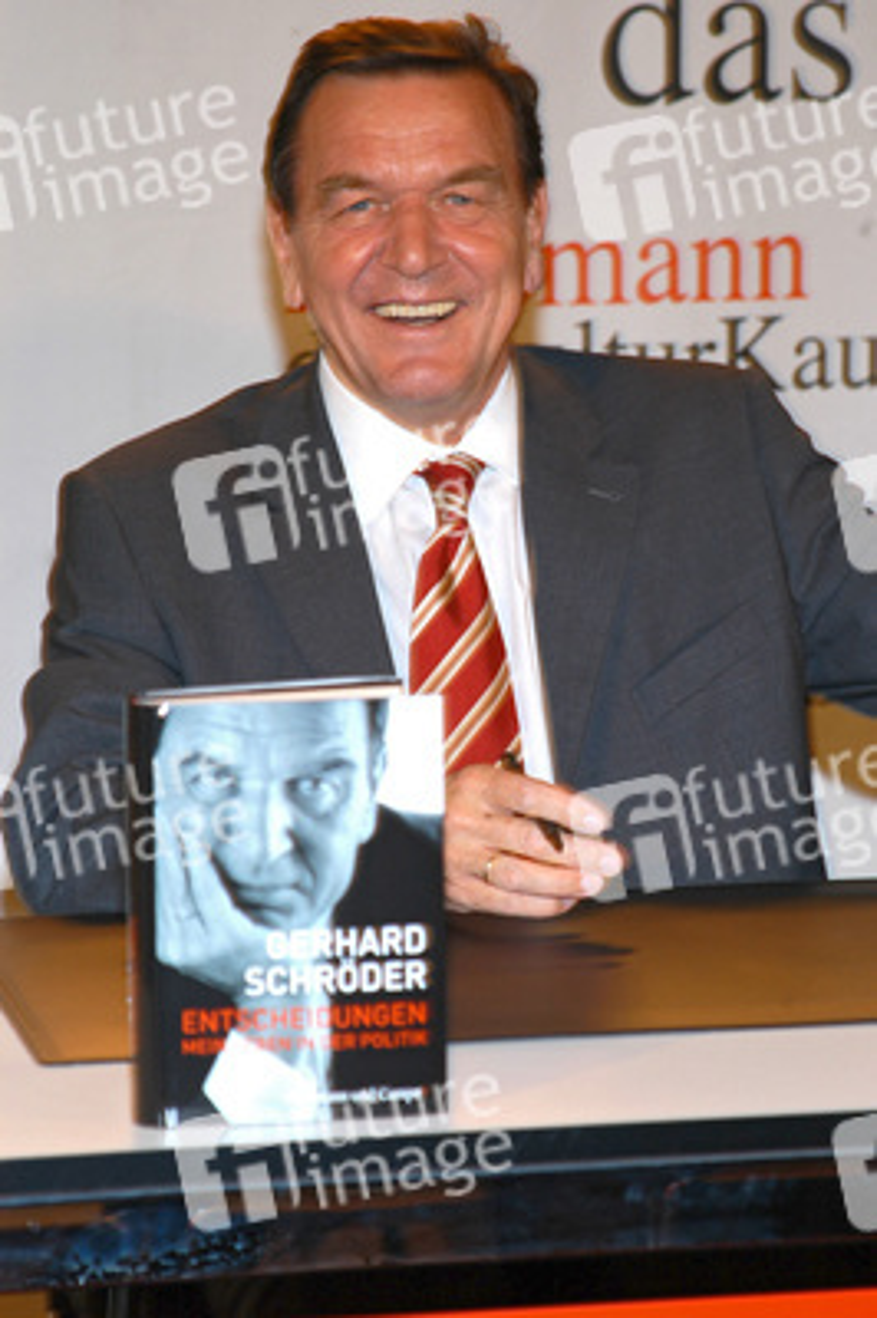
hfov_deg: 8.2
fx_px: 6149
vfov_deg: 12.2
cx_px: 438
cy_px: 659
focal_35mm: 168
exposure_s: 1/60
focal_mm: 112
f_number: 5.6
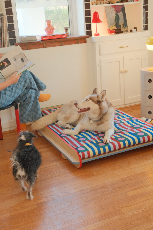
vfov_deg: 39.6
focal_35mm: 50
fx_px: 319
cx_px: 76
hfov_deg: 27.0
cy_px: 115
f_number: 8
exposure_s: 1/60
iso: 4000
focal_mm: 33
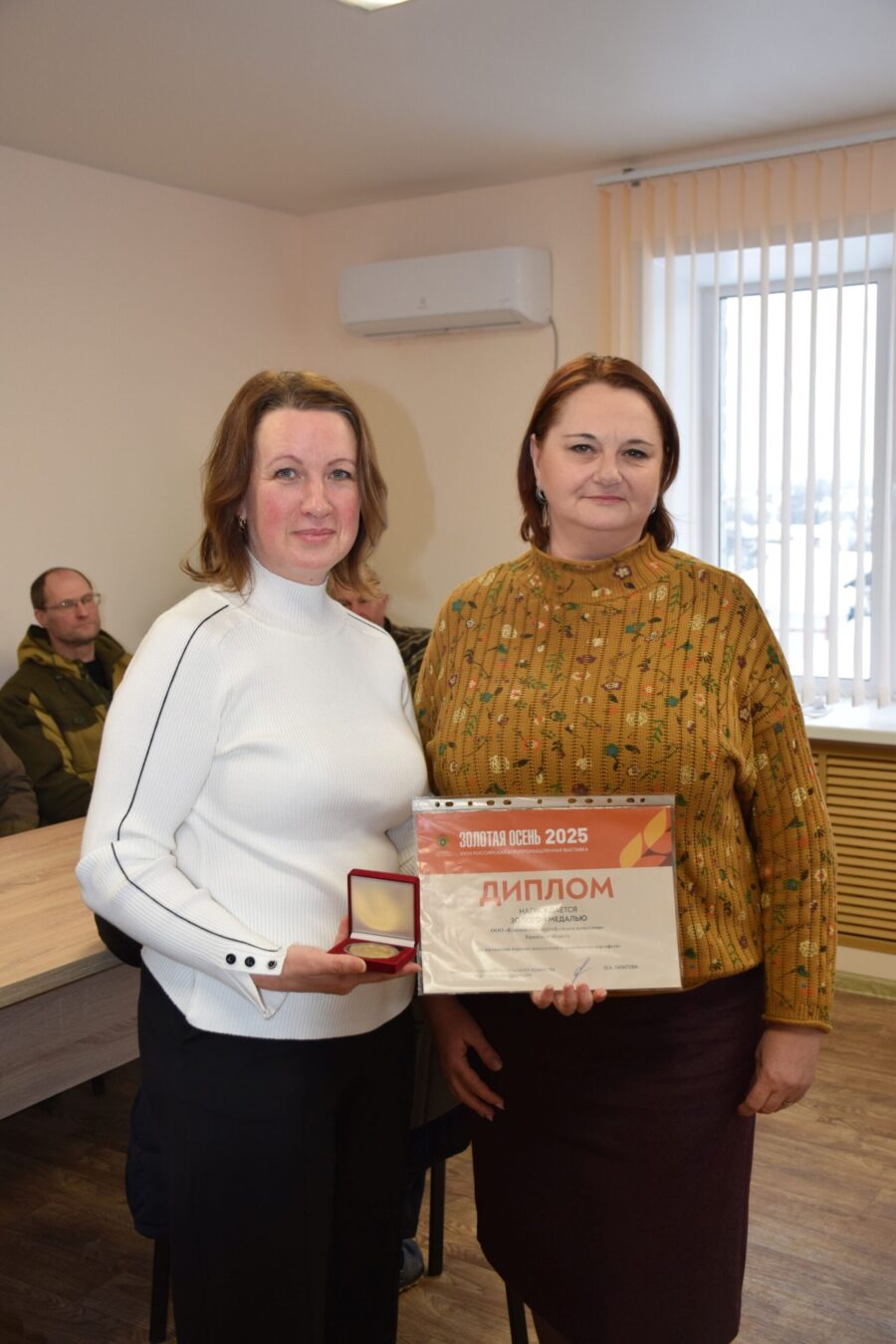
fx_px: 1456
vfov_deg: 49.6
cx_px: 448
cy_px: 672
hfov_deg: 34.2
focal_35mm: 39
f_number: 5.6
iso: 640
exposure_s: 1/125
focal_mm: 26
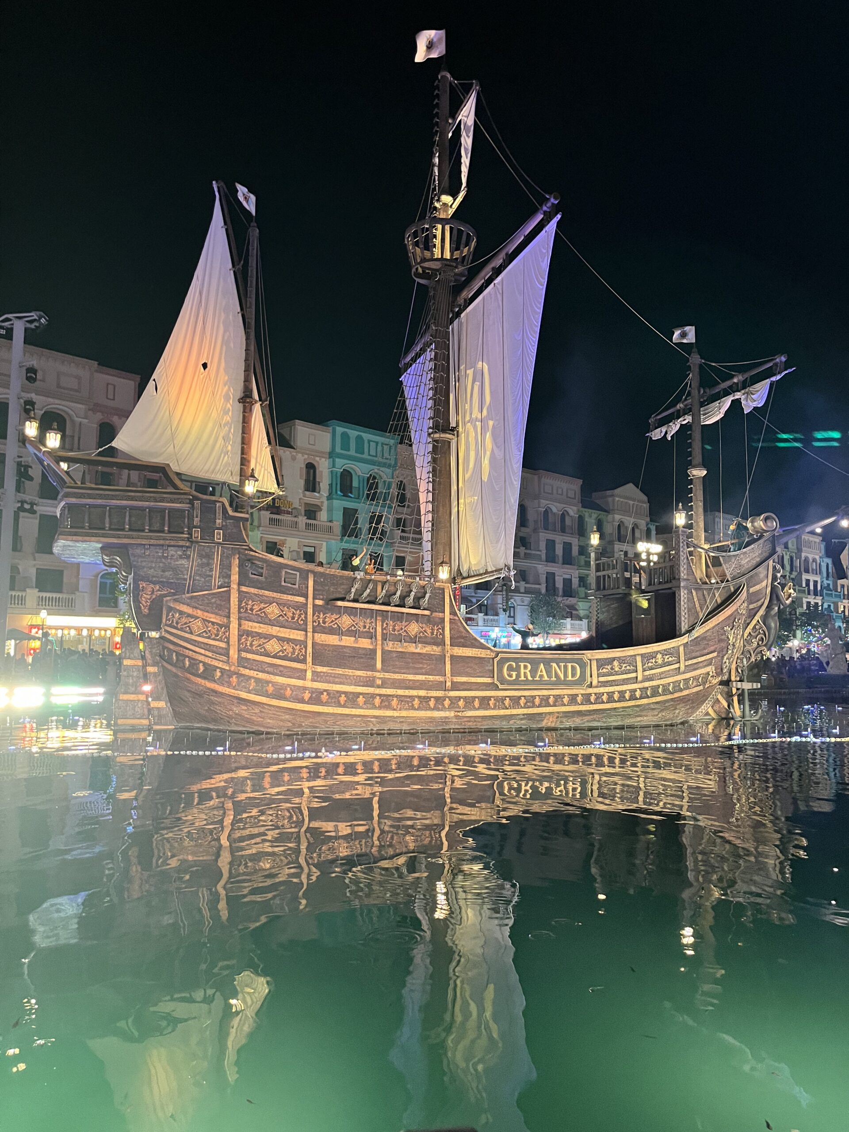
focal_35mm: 26
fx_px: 850
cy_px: 566
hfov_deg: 53.1
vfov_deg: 67.3
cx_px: 424
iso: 400
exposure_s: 1/33
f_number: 1.6
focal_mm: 5.1
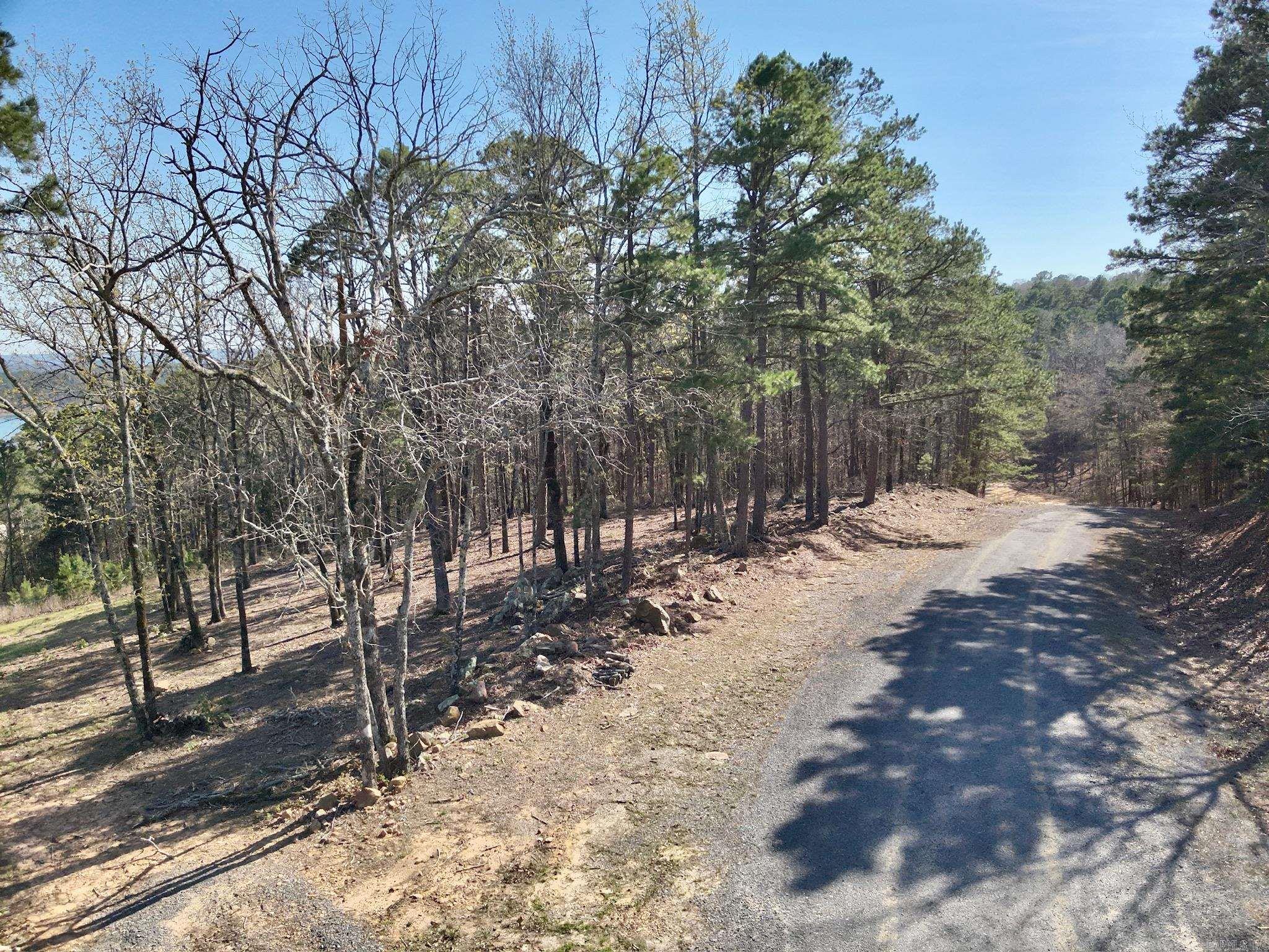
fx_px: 880
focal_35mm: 24
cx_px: 634
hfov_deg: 71.6
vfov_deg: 56.8
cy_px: 476
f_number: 2.8
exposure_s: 1/1250
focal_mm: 4.4
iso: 100
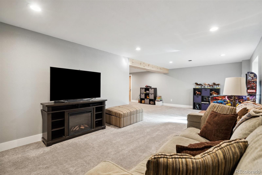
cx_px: 131
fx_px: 116
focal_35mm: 16
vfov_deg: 73.7
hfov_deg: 96.7
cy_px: 88
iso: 100
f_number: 6.7
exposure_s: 1/2
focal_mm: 16
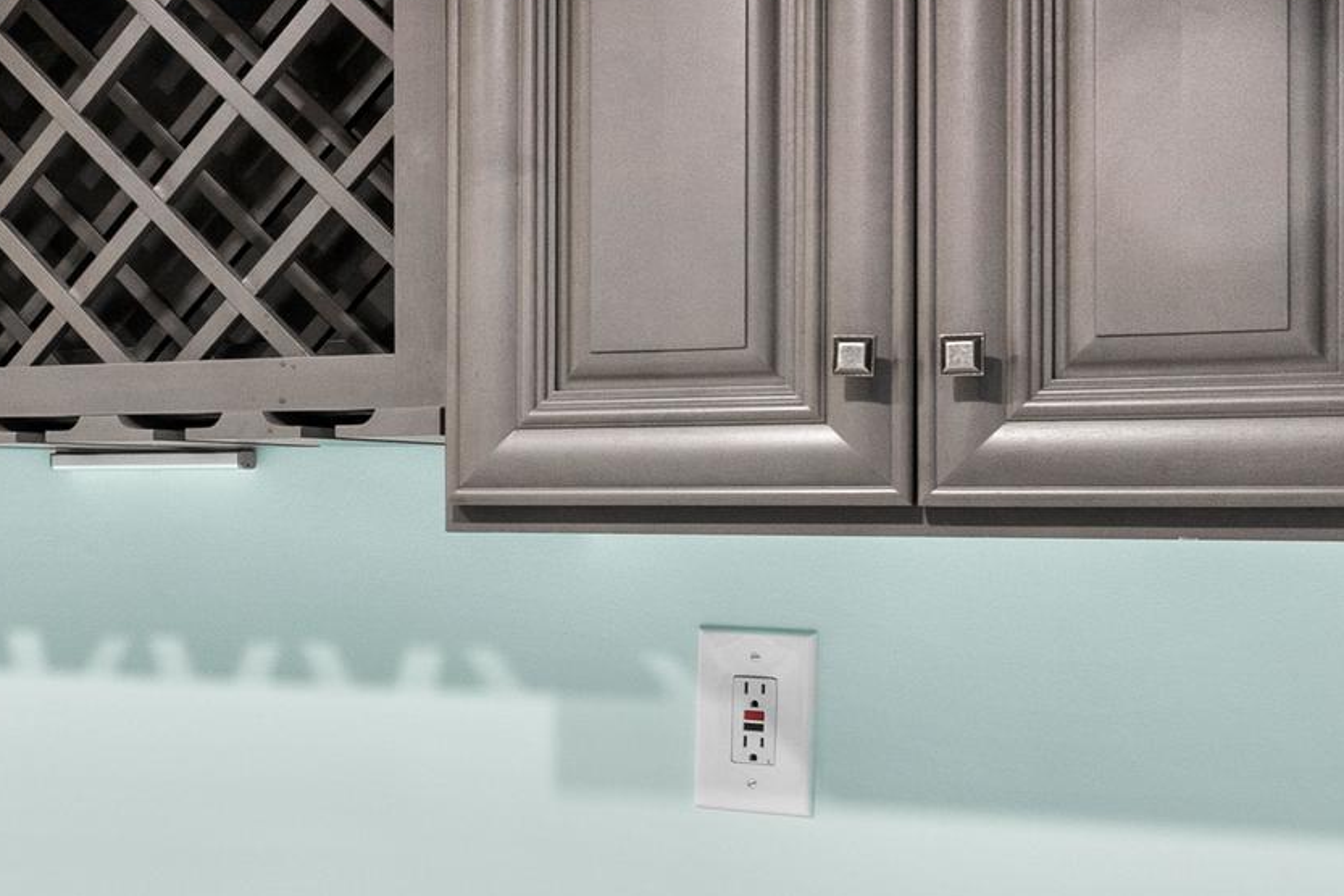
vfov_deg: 23.0
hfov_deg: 31.3
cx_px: -18
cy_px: 509
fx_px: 2202
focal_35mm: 59
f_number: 9
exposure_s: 1/5
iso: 1600
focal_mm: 16
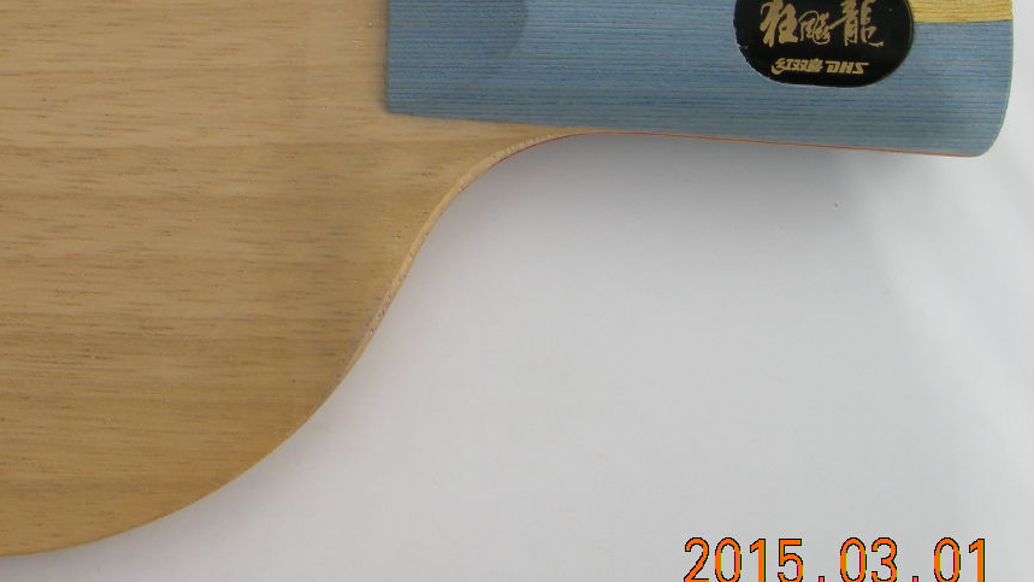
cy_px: -10
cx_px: 132
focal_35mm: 71
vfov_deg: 16.6
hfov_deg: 28.7
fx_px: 1946
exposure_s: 1/145
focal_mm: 7.5
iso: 64
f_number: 4.8
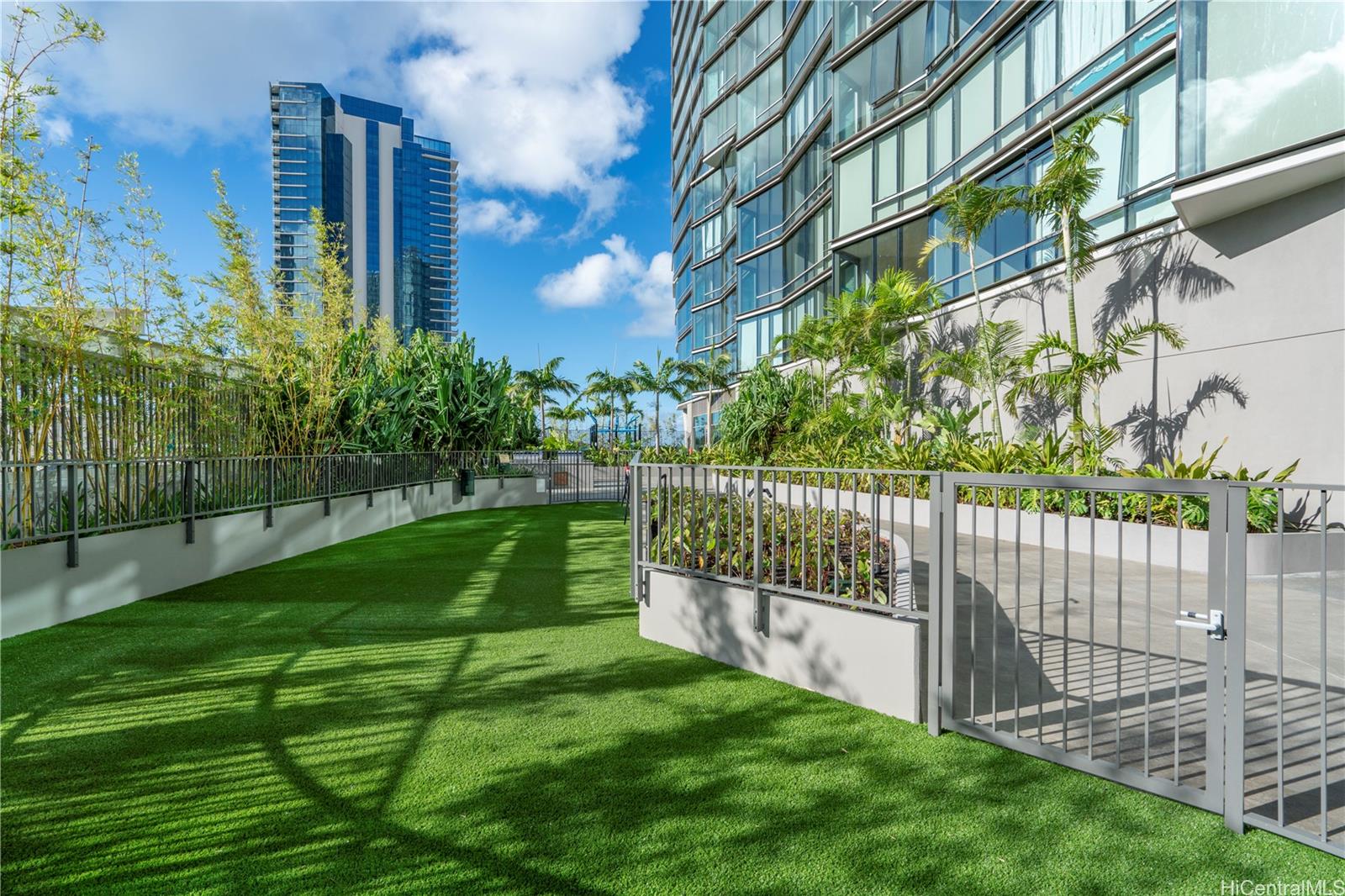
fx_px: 598
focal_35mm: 16
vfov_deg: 73.7
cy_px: 448
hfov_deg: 96.7
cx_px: 672
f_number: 10
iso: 200
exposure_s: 1/320
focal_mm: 16
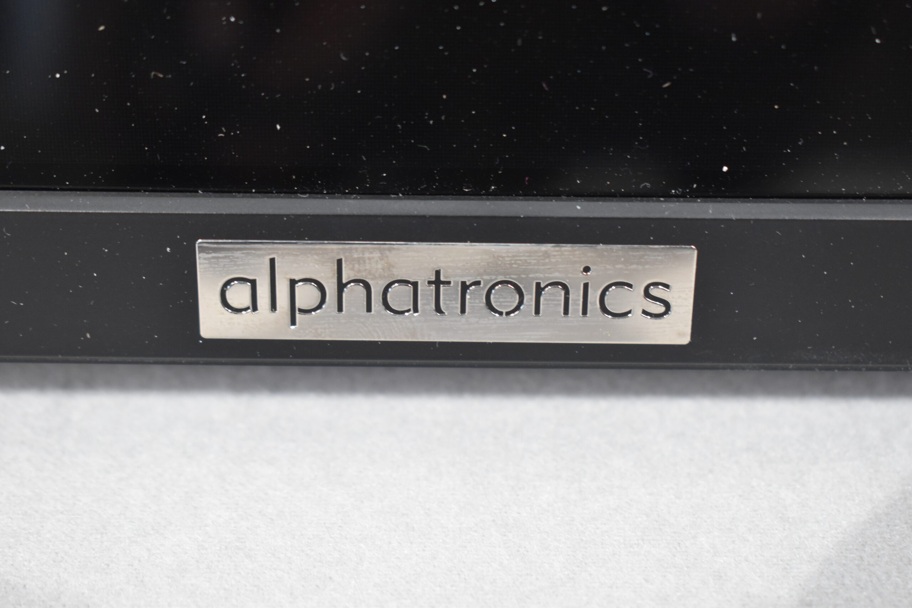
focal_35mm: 69
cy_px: 304
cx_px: 456
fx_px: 1748
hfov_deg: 29.2
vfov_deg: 19.7
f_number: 5.3
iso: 1250
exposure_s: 1/60
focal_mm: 46
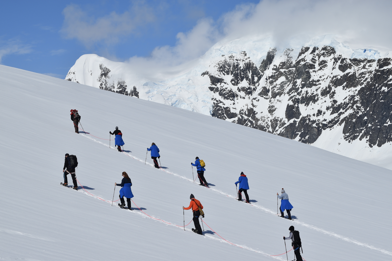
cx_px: 196
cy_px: 130
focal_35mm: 105
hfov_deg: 19.5
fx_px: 1143
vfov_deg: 13.0
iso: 100
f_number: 10
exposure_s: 1/800
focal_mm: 70
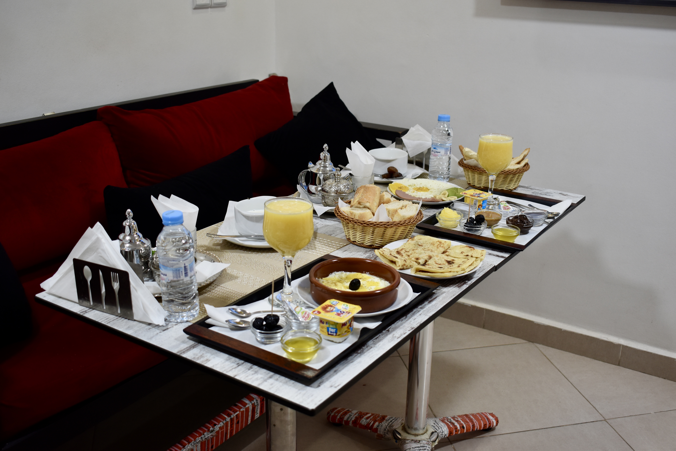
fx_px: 732
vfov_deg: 34.2
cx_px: 338
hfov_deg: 49.6
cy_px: 226
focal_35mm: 39
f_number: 4.5
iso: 400
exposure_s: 1/80
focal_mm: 26
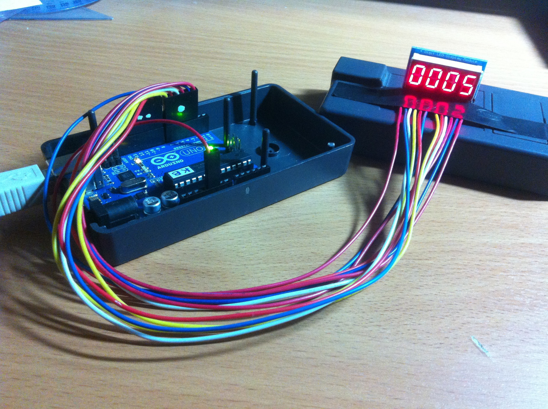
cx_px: 274
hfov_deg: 52.7
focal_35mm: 35
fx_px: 553
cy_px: 204
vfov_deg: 40.6
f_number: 2.8
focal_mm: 3.85
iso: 320
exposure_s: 1/15
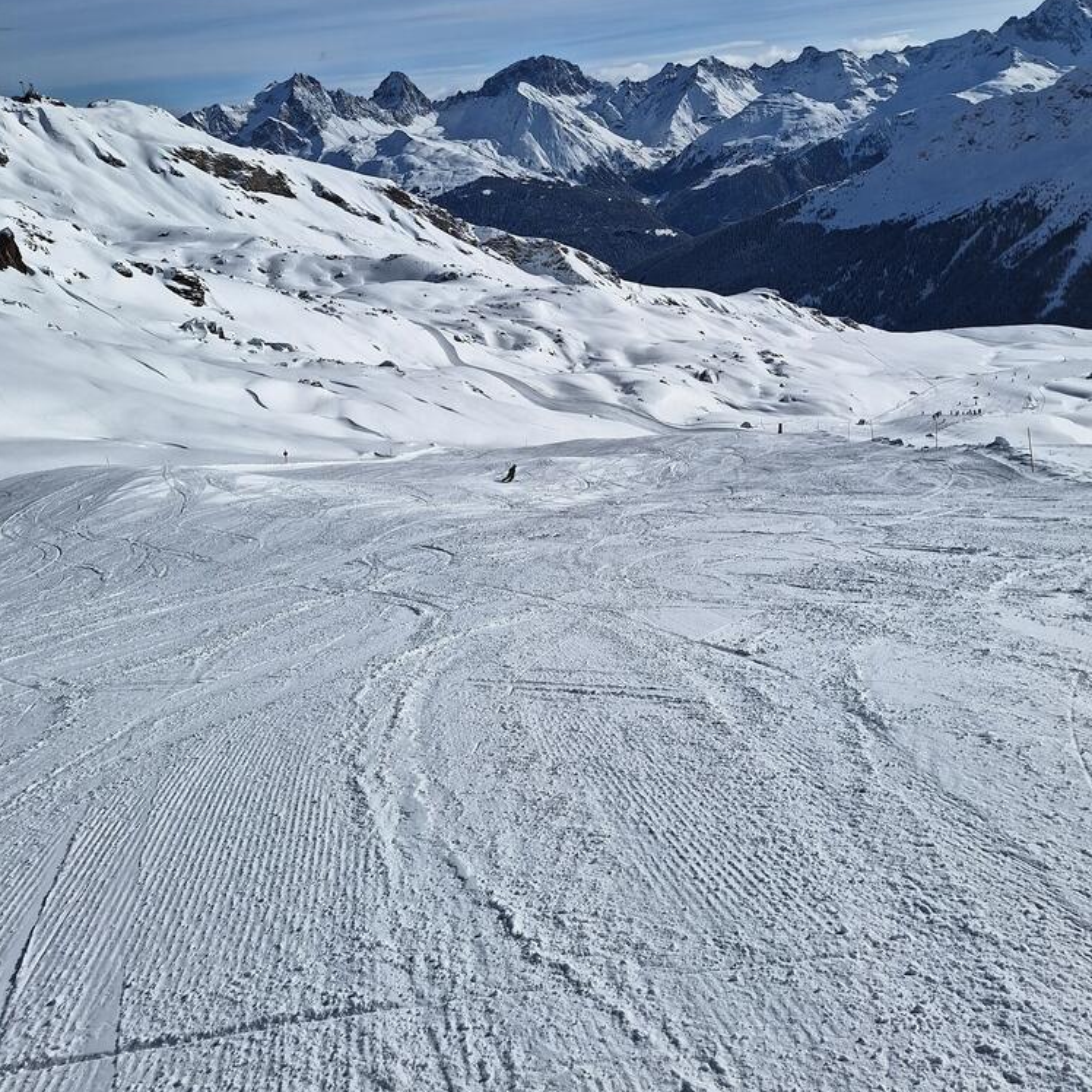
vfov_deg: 56.3
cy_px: 381
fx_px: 999
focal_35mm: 28
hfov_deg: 57.3
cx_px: 558
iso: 40
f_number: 1.8
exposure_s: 1/7353
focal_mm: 5.54
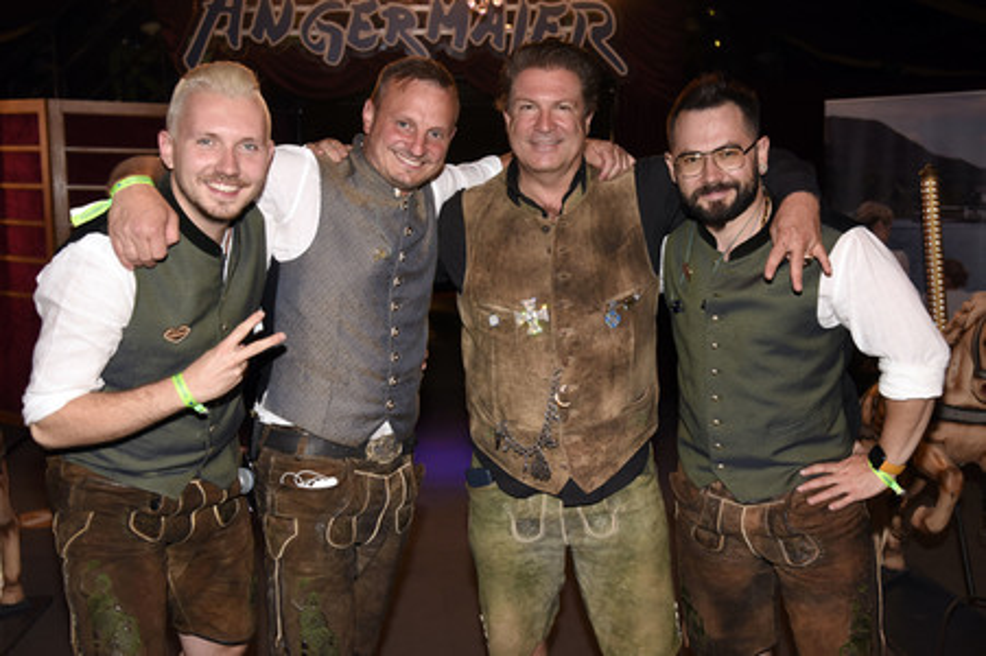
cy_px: 328
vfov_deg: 30.5
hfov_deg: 44.5
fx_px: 1204
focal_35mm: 44
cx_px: 493
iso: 1600
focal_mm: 44
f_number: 5
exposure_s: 1/60
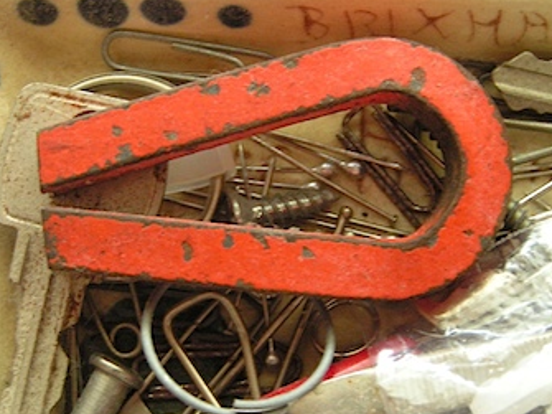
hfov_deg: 23.3
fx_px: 1339
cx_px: 303
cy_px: 245
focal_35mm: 84
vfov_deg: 17.5
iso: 200
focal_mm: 11.1
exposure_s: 1/13
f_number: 3.2
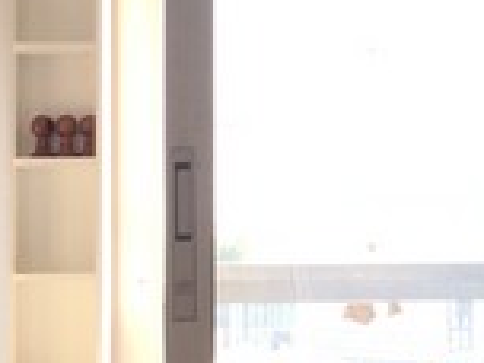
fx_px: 1706
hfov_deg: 15.7
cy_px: 175
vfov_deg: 12.1
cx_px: 519
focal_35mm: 122
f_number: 2.2
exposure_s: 1/126
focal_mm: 4.15
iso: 32
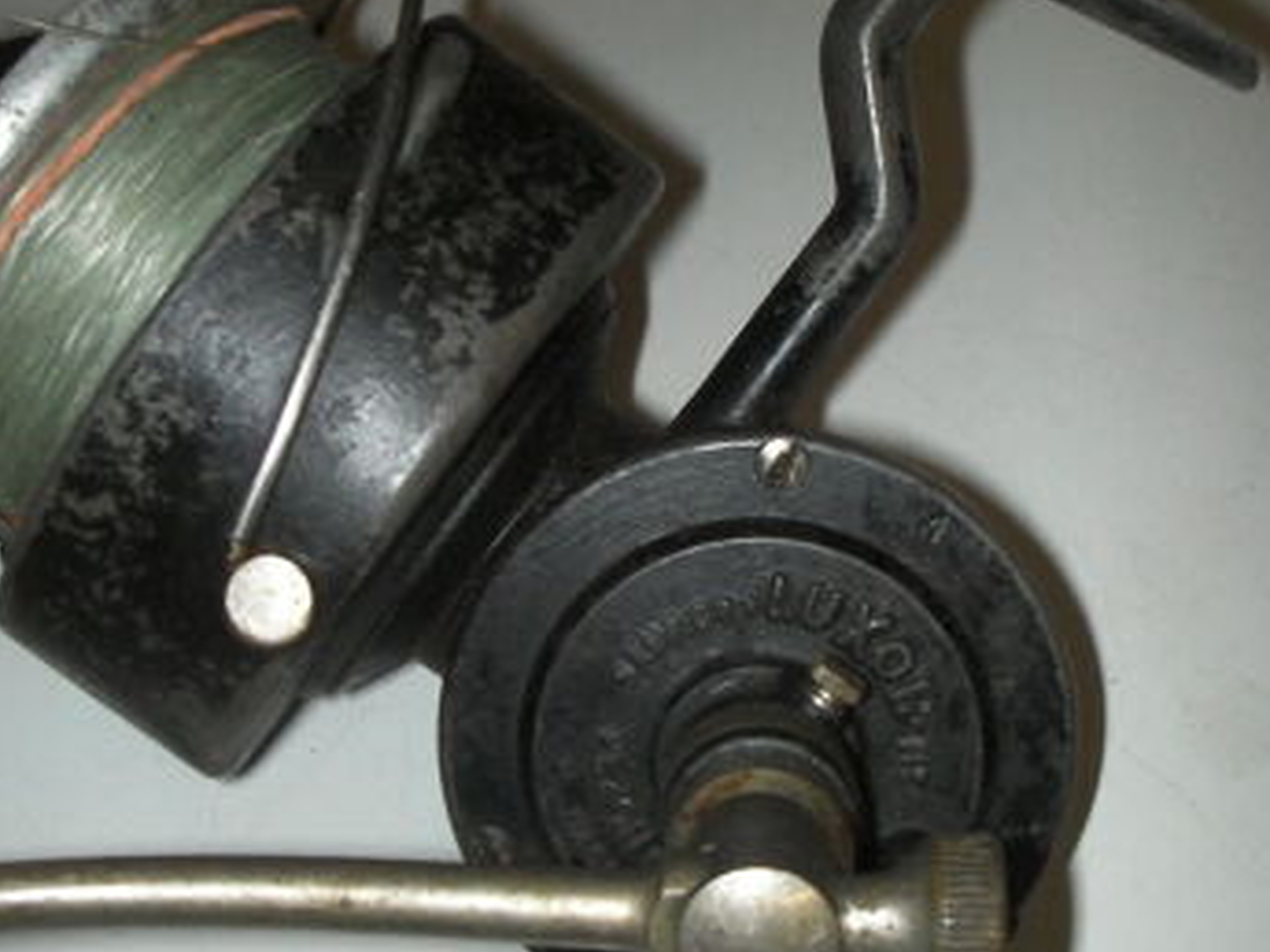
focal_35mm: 53
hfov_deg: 36.2
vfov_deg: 27.5
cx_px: 635
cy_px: 443
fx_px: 1944
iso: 200
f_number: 5.6
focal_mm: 6.3
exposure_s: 1/30
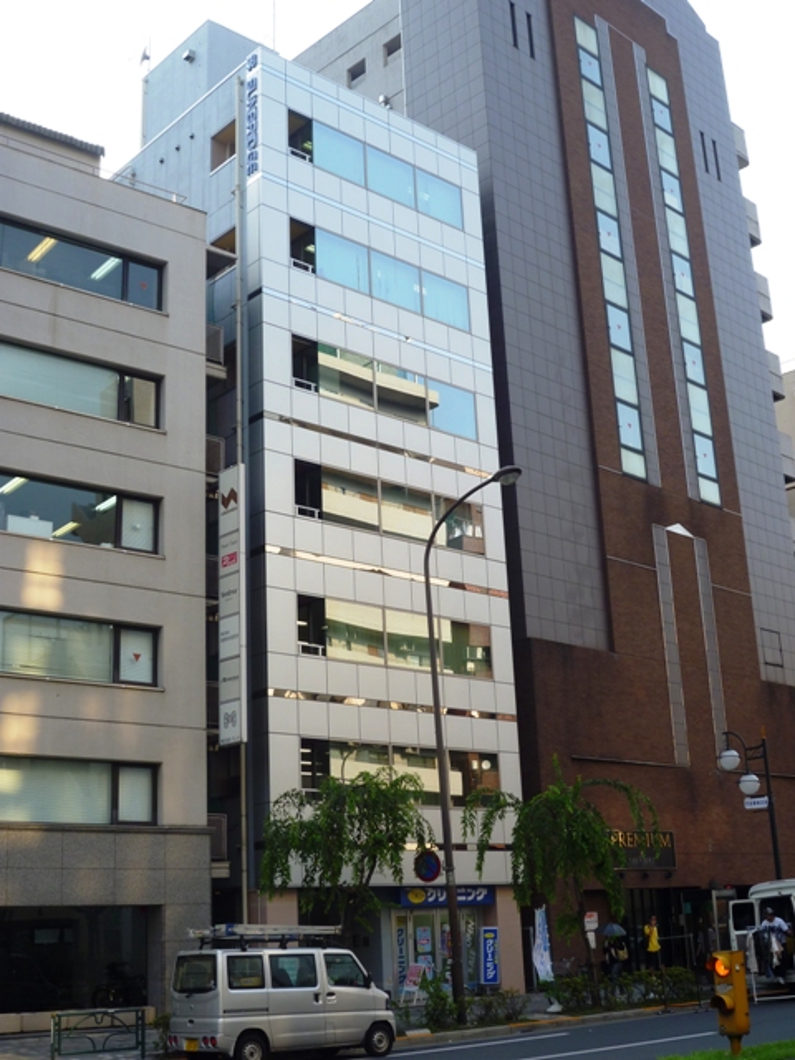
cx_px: 398
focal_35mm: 43
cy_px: 530
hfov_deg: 33.6
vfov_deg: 43.9
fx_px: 1317
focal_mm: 7.7
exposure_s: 1/200
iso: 80
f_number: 4
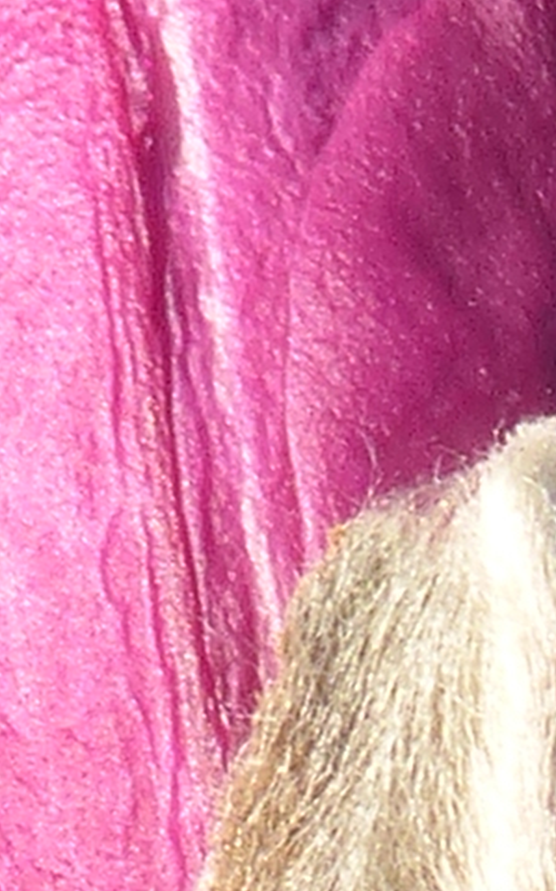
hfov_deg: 0.2
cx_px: 249
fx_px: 128782
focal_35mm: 5307
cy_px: 1042
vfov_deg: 0.4
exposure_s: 1/320
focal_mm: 108
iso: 100
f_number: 4
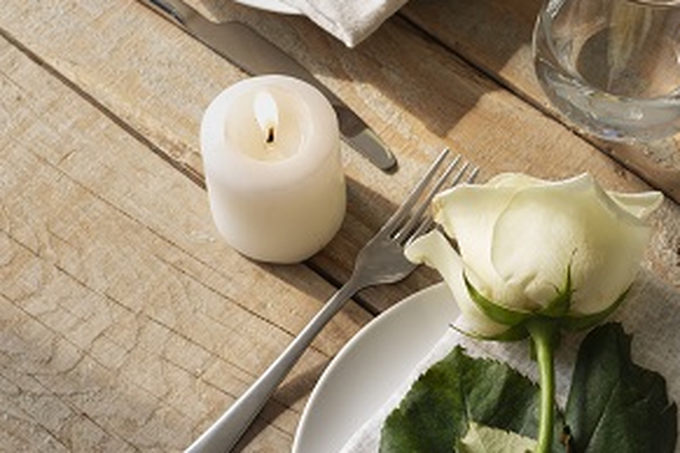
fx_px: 1945
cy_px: 304
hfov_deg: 19.6
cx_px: 542
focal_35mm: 103
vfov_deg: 13.3
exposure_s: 1/60
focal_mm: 50
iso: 250
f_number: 3.2
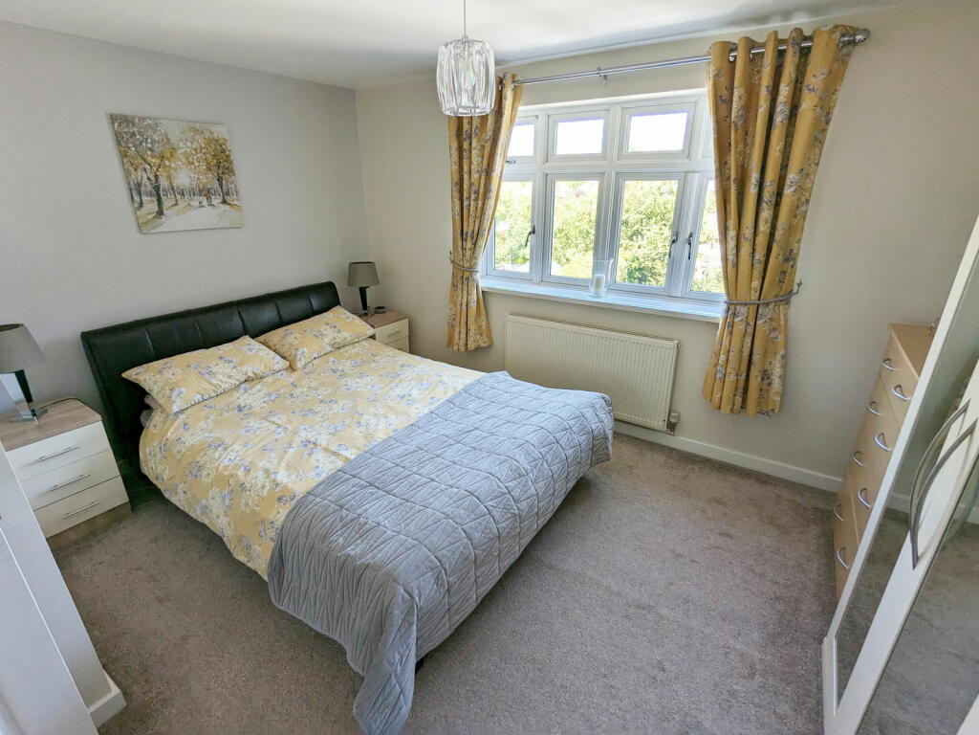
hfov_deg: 94.5
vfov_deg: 78.1
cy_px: 368
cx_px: 490
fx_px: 453
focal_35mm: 16
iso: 62
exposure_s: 1/125
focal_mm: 2.35
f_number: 2.2
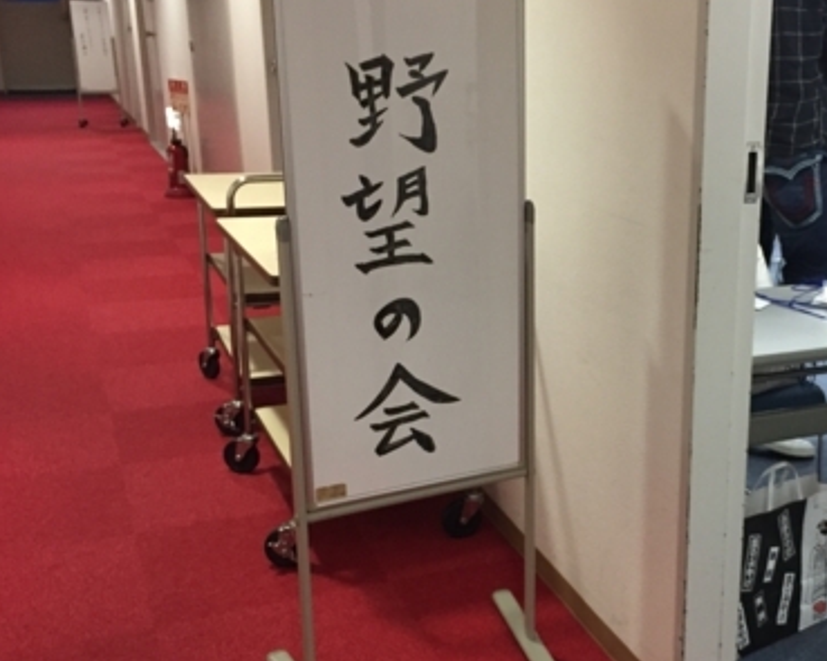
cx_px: 616
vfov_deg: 32.7
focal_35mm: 46
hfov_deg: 39.3
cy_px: 381
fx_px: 1126
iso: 160
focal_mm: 4.15
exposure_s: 1/30
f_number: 2.2
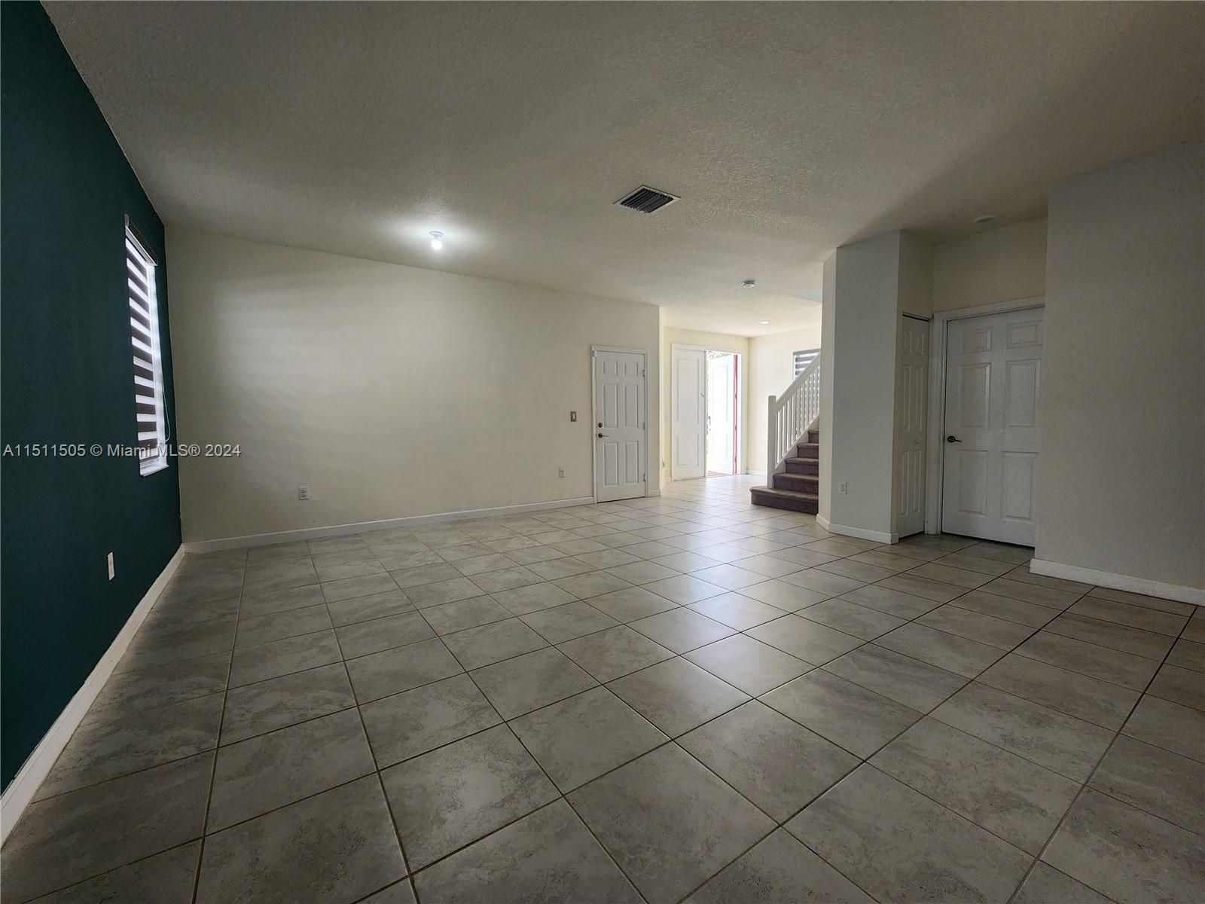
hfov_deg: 106.2
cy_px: 452
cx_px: 602
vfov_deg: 89.9
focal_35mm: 13
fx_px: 453
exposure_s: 1/60
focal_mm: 2.2
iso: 125
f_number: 2.2
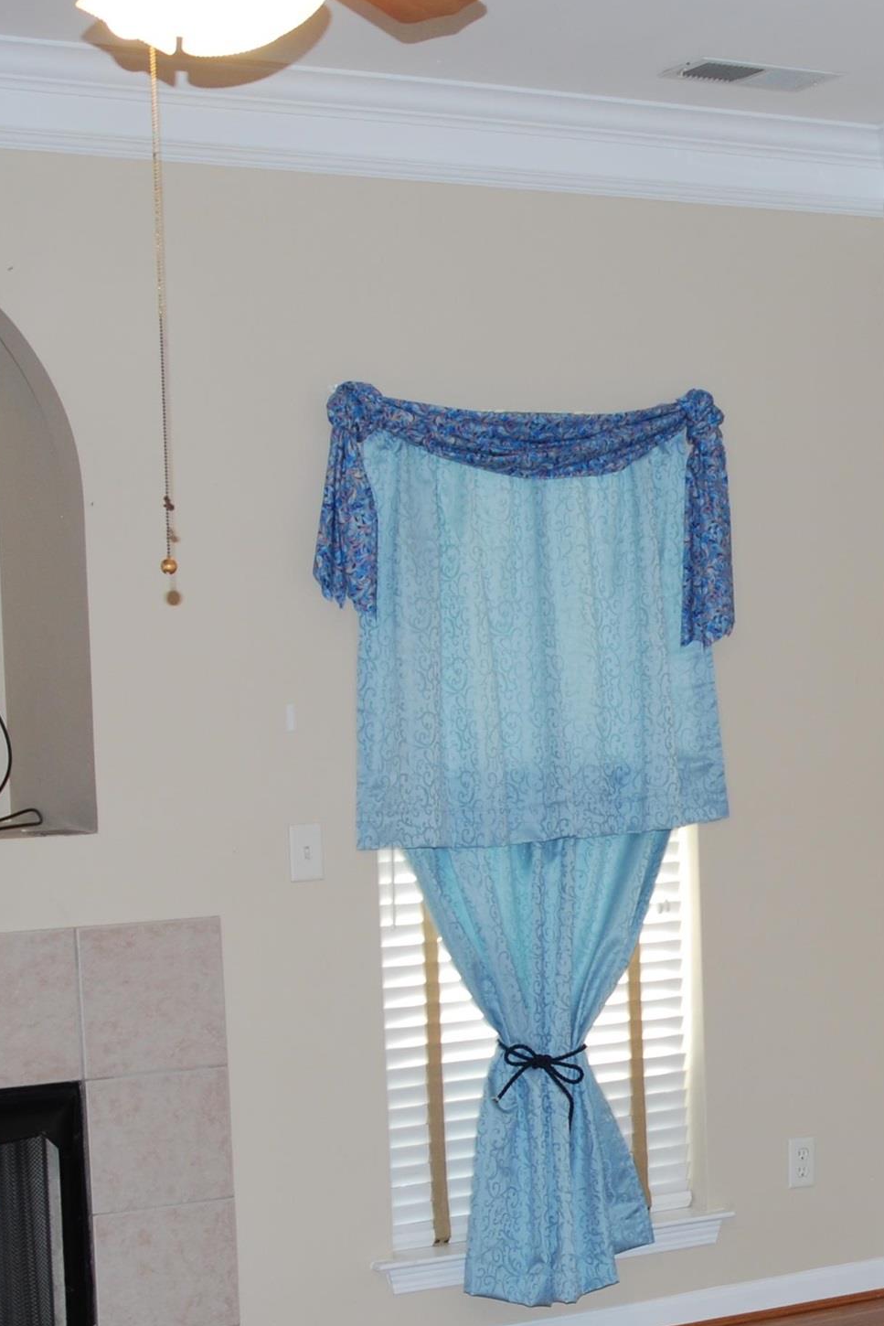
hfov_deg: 19.1
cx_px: 795
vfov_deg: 28.6
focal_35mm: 70
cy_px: 907
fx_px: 2578
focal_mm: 22
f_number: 3.8
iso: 200
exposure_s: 1/60
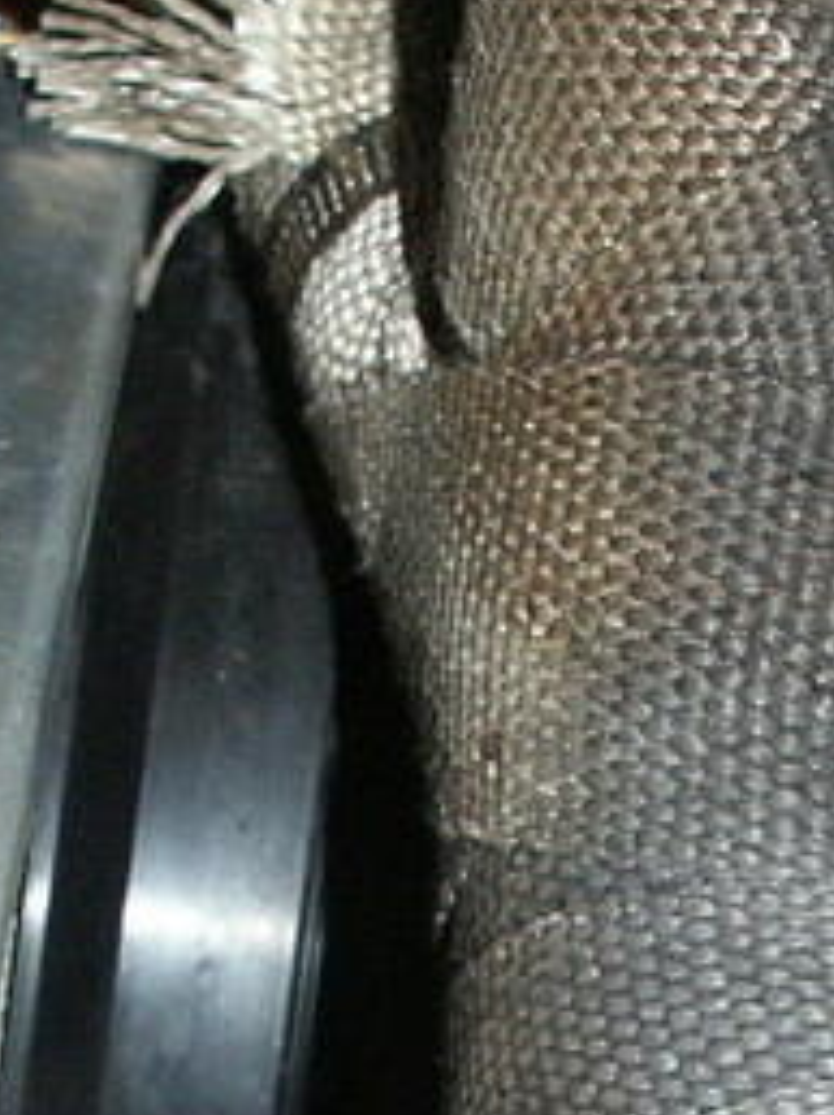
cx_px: 553
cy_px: 1115
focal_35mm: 90
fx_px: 2896
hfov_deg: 16.4
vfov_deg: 21.1
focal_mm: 7.65
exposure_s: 1/30
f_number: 4
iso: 200
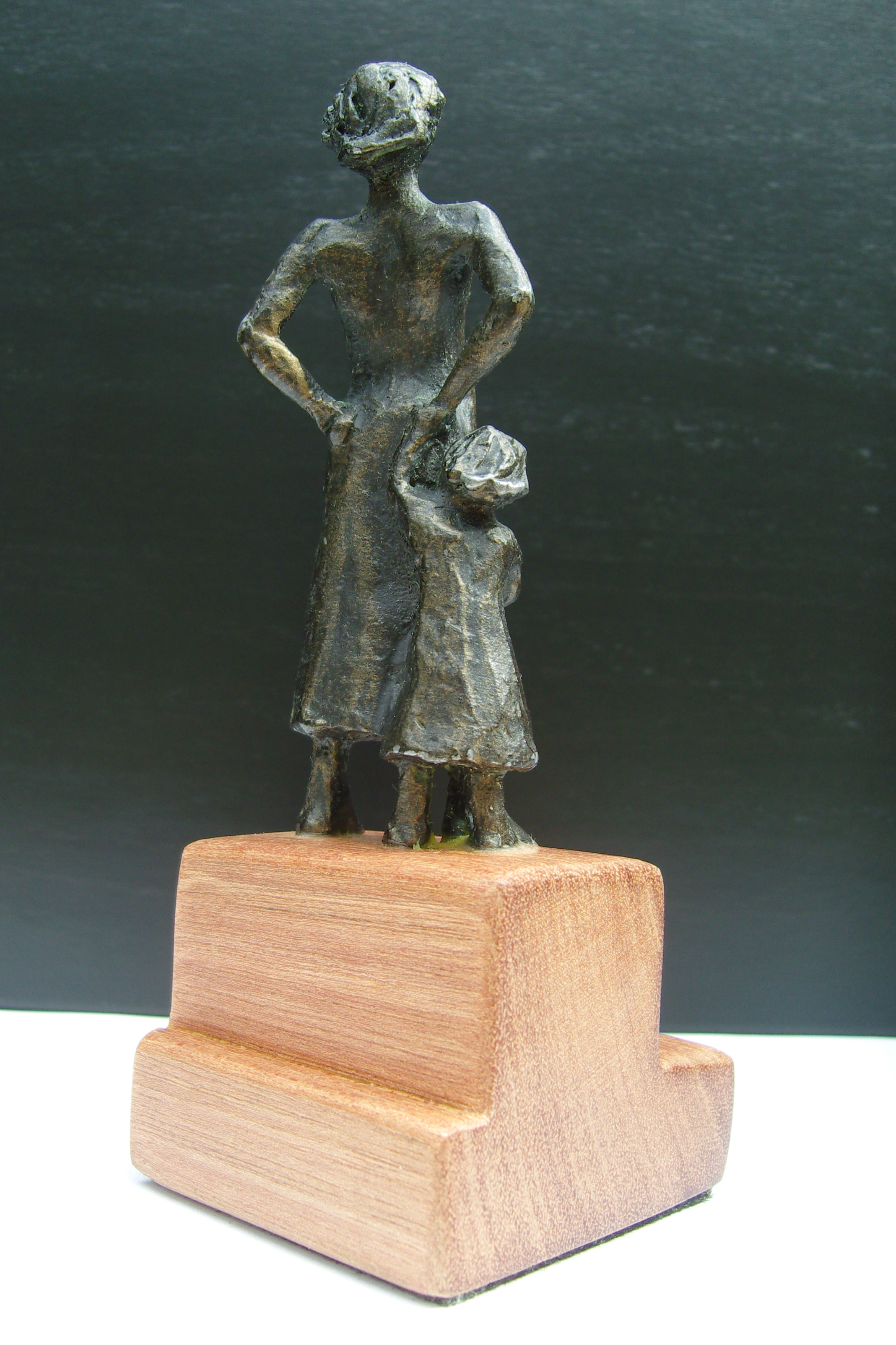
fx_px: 1344
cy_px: 668
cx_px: 387
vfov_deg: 53.1
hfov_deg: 36.8
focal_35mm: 36
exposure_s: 1/125
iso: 100
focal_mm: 7.3
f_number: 2.8
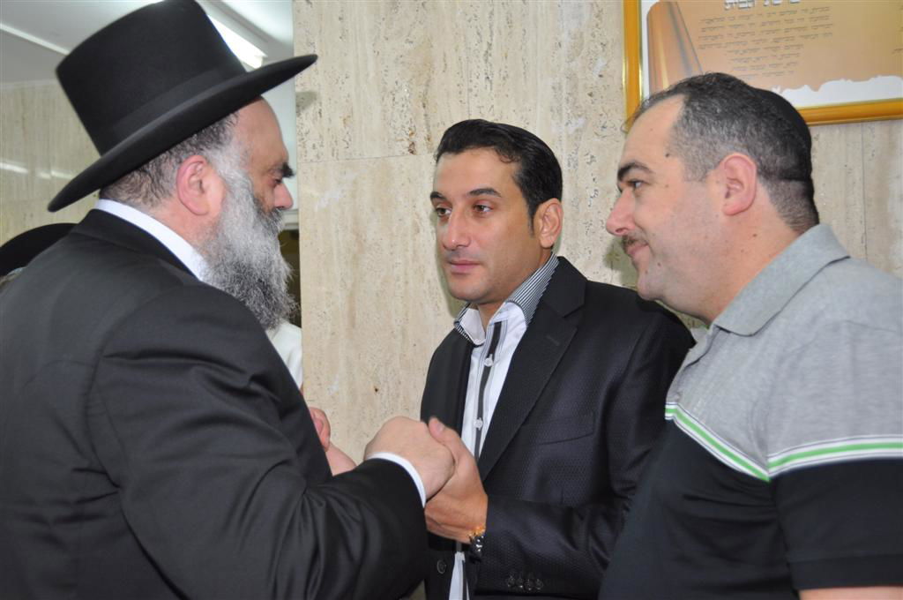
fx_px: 1202
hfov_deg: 41.2
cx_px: 452
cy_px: 300
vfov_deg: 28.0
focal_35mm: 48
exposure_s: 1/60
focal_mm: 32
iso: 500
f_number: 5
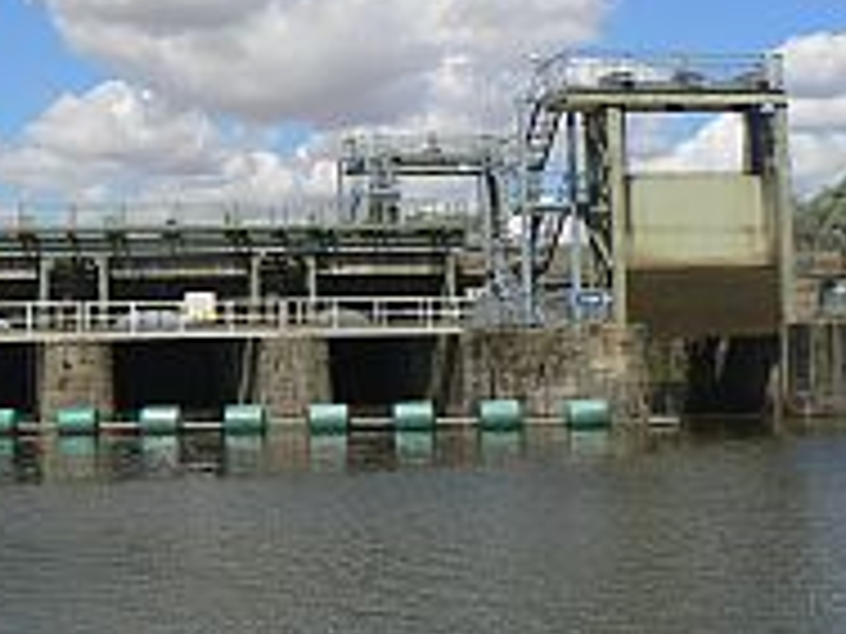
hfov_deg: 27.2
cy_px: 288
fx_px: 1686
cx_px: 94
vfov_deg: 21.3
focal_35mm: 69
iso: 80
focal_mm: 6
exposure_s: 1/400
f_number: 8
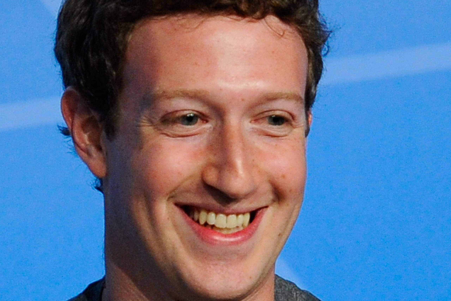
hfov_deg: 3.1
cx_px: 214
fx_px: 8356
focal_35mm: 667
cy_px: 154
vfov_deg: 2.1
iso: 1600
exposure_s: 1/500
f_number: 2.8
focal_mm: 400
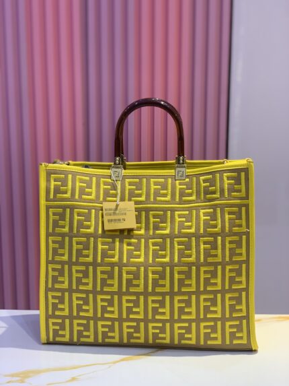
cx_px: 144
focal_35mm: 52
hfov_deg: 28.0
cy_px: 193
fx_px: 579
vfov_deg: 36.8
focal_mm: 6
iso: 64
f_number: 2.4
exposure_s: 1/100
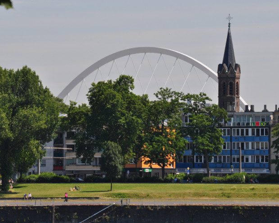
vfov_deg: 4.5
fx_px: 2816
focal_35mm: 341
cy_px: 111
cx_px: 148
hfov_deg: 5.7
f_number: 10
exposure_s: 1/320
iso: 200
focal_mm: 200
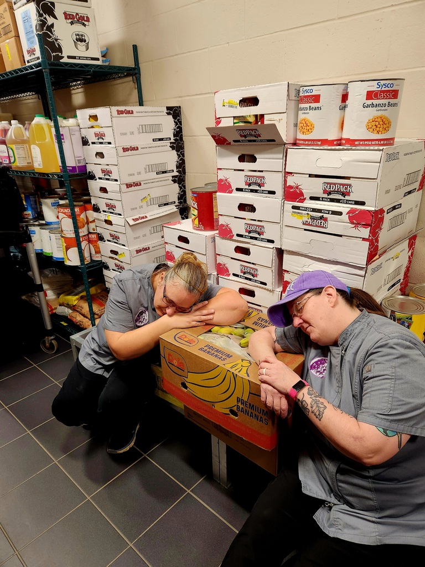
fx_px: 377
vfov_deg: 73.9
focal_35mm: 23
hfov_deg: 58.9
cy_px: 284
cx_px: 212
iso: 320
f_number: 1.8
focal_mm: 5.4
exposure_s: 1/120
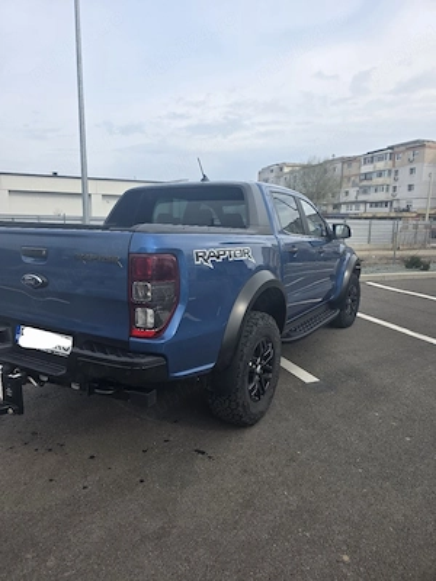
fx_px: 386
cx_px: 218
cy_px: 290
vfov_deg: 73.9
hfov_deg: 58.9
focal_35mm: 23
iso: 80
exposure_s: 1/5000
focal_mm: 6.3
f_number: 1.7
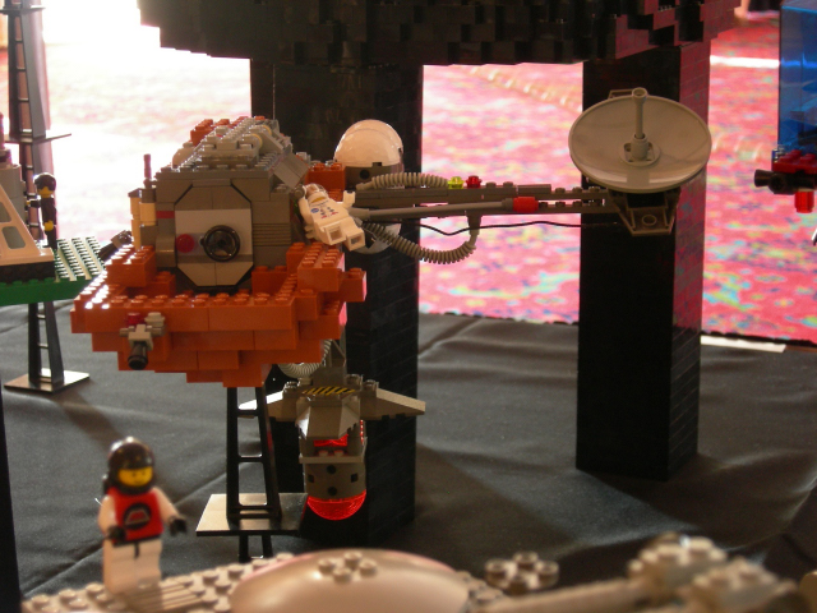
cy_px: 306
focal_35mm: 74
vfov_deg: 19.9
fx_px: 1747
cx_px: 408
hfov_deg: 26.3
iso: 200
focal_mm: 15.5
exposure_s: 1/3
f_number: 3.8
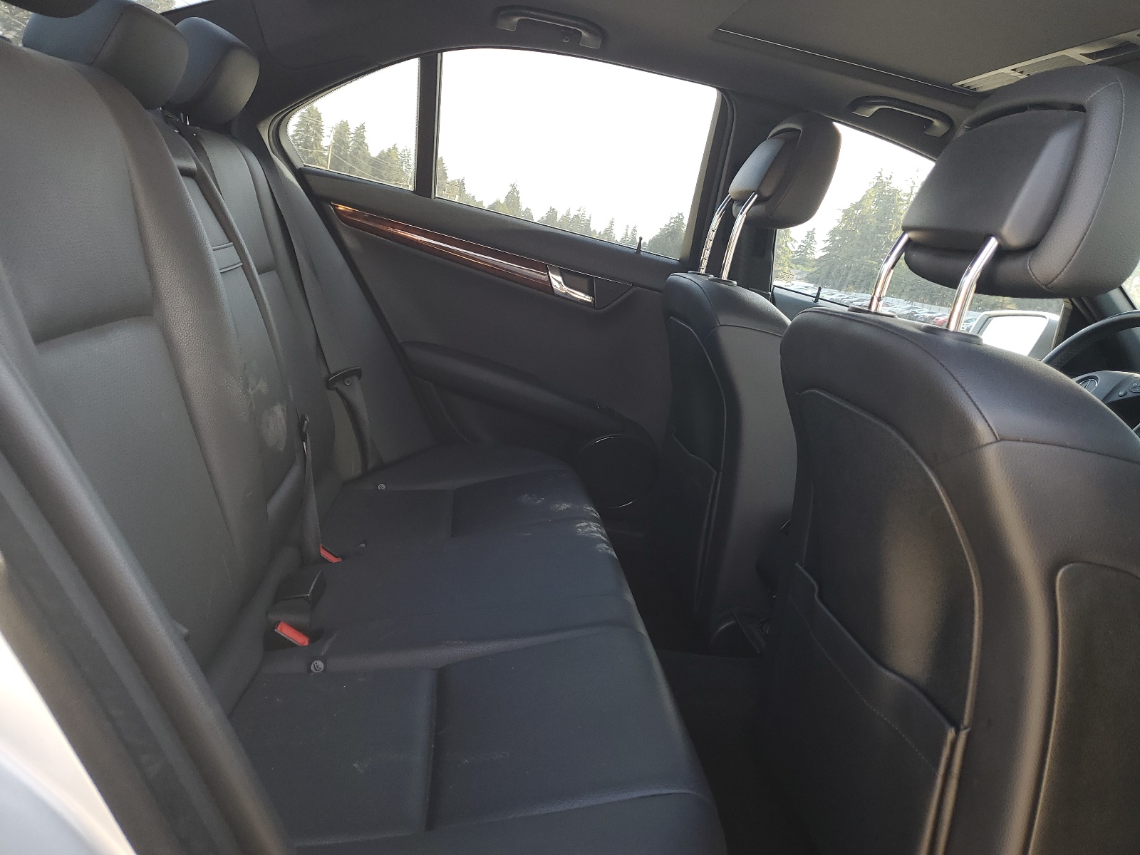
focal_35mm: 26
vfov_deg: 53.1
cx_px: 570
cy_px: 428
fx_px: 856
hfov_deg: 67.3
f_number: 1.5
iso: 50
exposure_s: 1/108
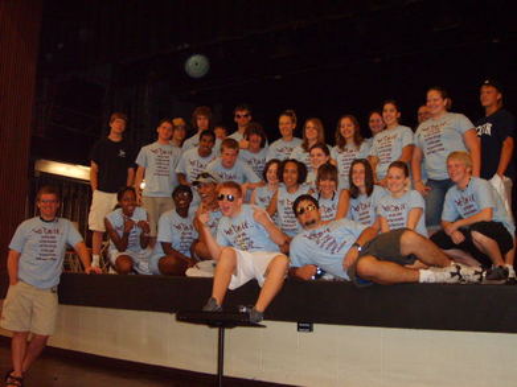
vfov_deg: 33.6
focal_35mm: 43
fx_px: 642
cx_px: 258
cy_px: 194
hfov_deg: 43.9
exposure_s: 1/45
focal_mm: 7.2
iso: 253
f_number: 3
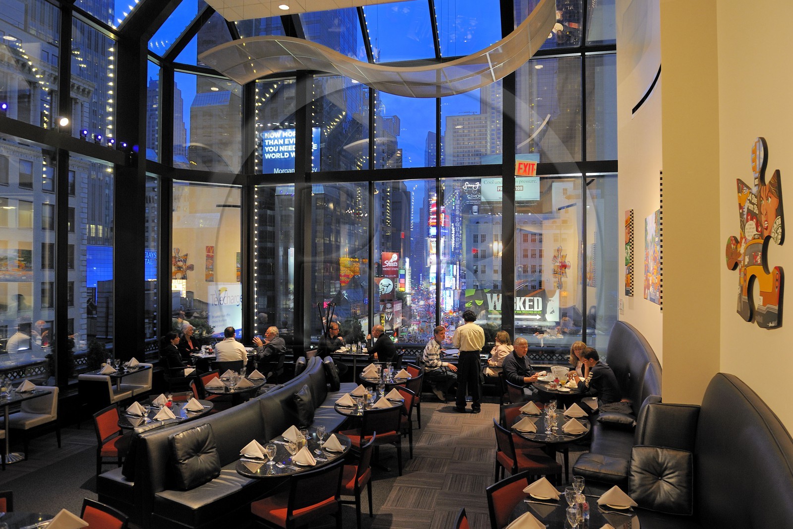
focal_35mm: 24
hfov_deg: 73.8
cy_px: 264
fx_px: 529
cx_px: 396
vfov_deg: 53.1
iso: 800
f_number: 3.5
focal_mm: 24
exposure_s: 1/13
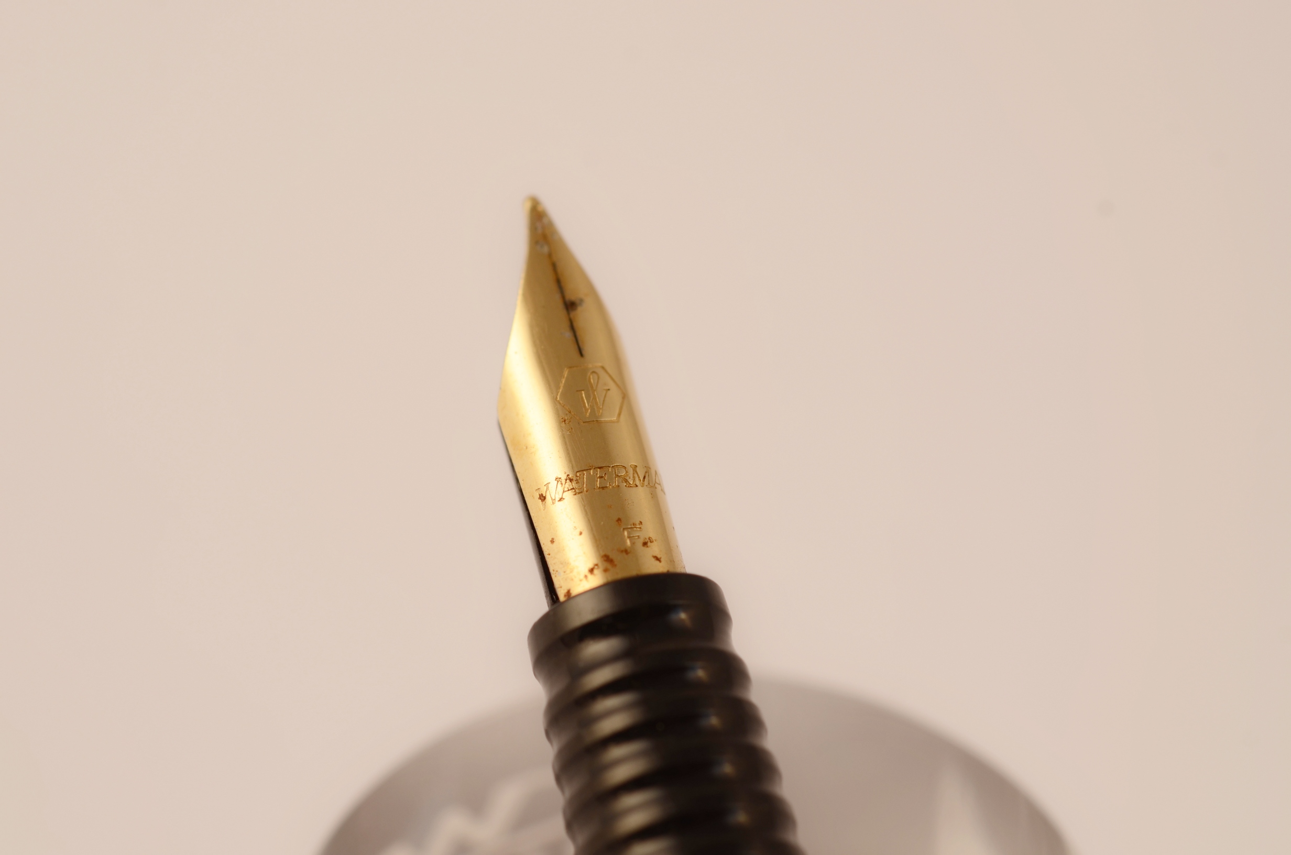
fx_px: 3221
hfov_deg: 22.7
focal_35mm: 90
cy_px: 428
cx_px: 646
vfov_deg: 15.1
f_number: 8
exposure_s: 1/50
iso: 100
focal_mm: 60
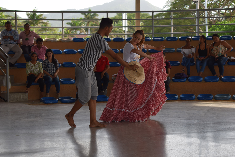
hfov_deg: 24.6
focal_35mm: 82
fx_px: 539
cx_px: 118
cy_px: 78
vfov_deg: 16.6
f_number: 5.6
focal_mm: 55
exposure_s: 1/125
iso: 100
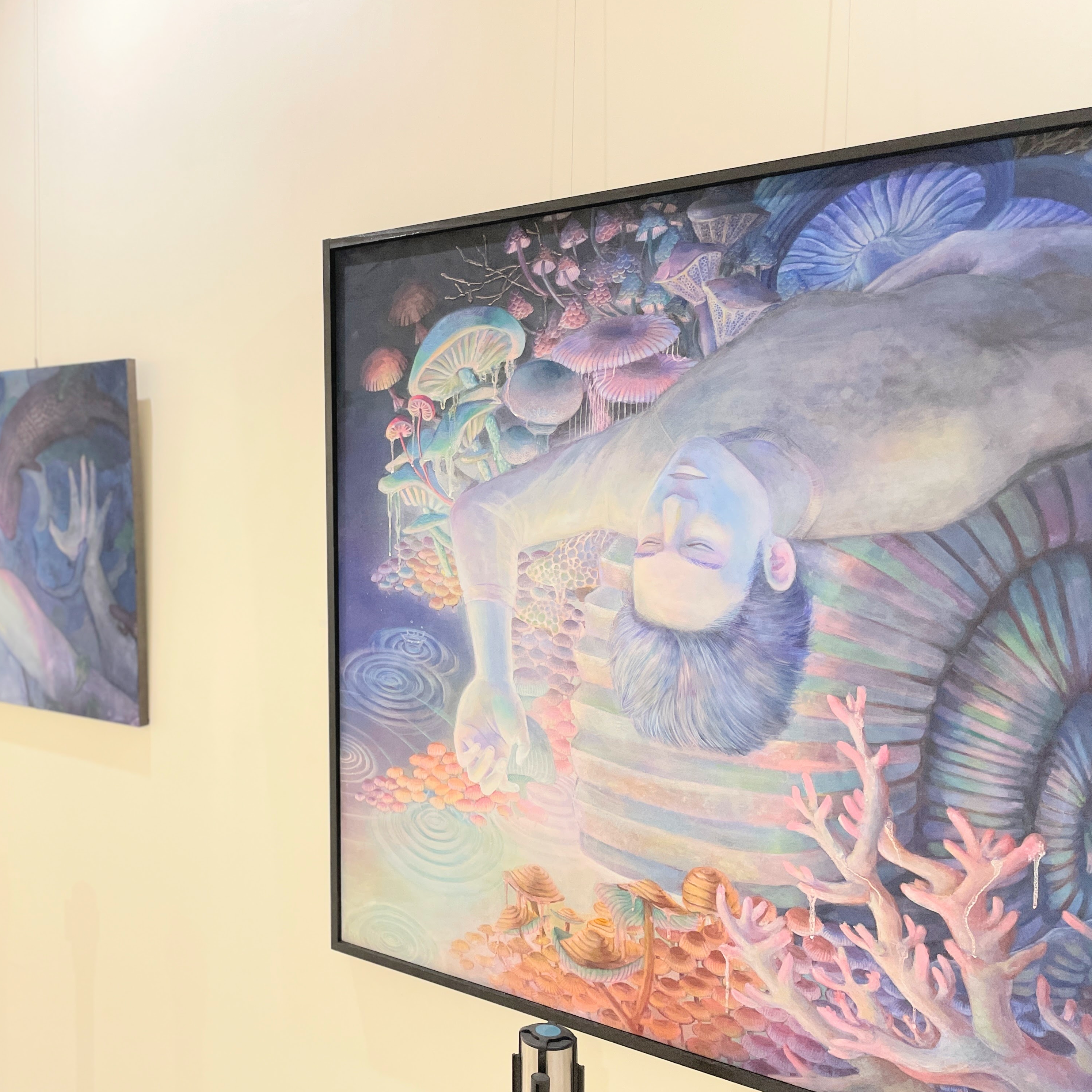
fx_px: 1106
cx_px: 376
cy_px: 548
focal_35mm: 31
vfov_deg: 52.5
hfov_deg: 51.7
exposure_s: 1/60
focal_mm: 4.2
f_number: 1.6
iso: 125
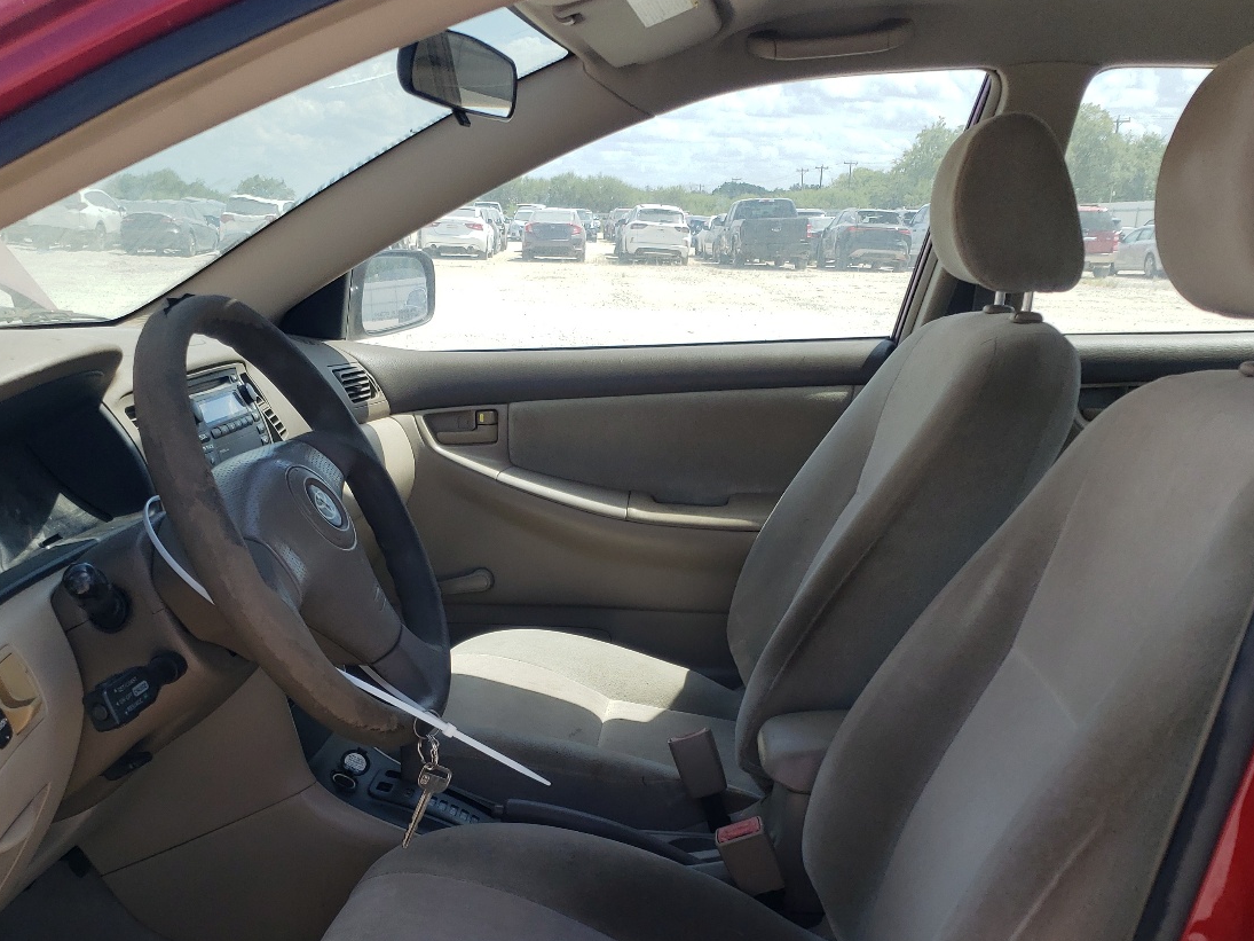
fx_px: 1376
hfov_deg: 48.9
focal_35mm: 38
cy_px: 632
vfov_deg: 37.3
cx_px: 565
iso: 50
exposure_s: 1/1667
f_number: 1.5
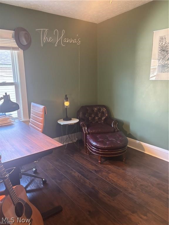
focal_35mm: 26
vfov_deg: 67.3
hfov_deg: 53.1
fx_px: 169
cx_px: 84
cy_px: 112
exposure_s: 1/60
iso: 400
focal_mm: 5.96
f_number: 1.6
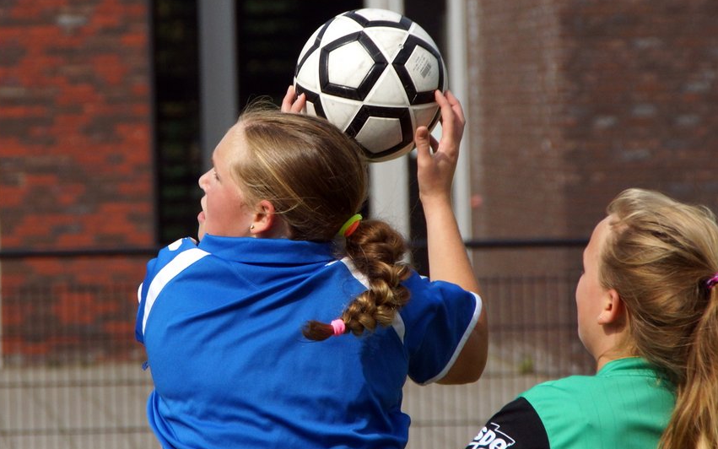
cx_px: 356
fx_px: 5401
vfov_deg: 4.8
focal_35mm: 276
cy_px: 270
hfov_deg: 7.6
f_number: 7.1
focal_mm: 150
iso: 400
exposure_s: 1/2000
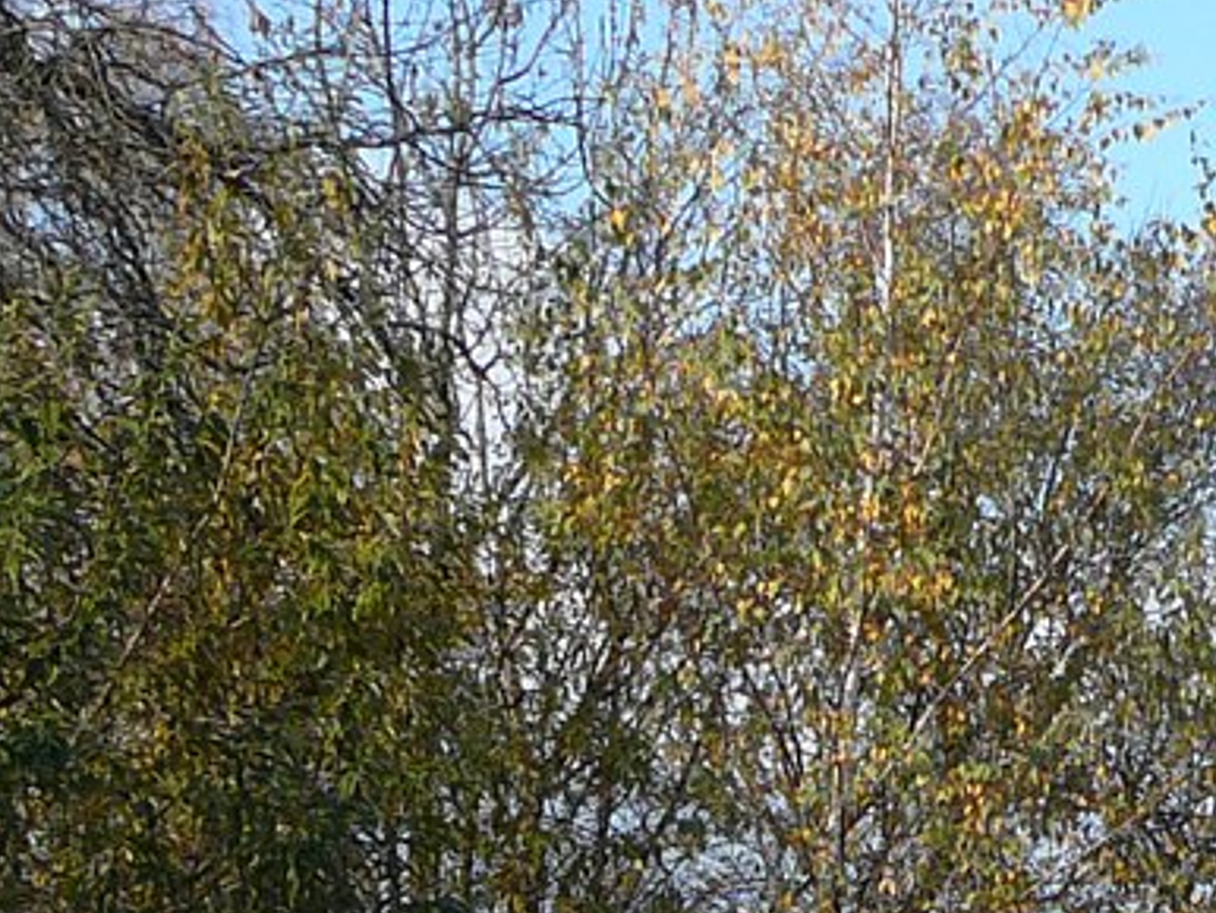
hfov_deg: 16.3
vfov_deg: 12.3
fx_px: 4077
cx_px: 1468
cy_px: 1237
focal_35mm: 116
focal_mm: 5.2
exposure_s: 1/500
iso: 80
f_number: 2.8
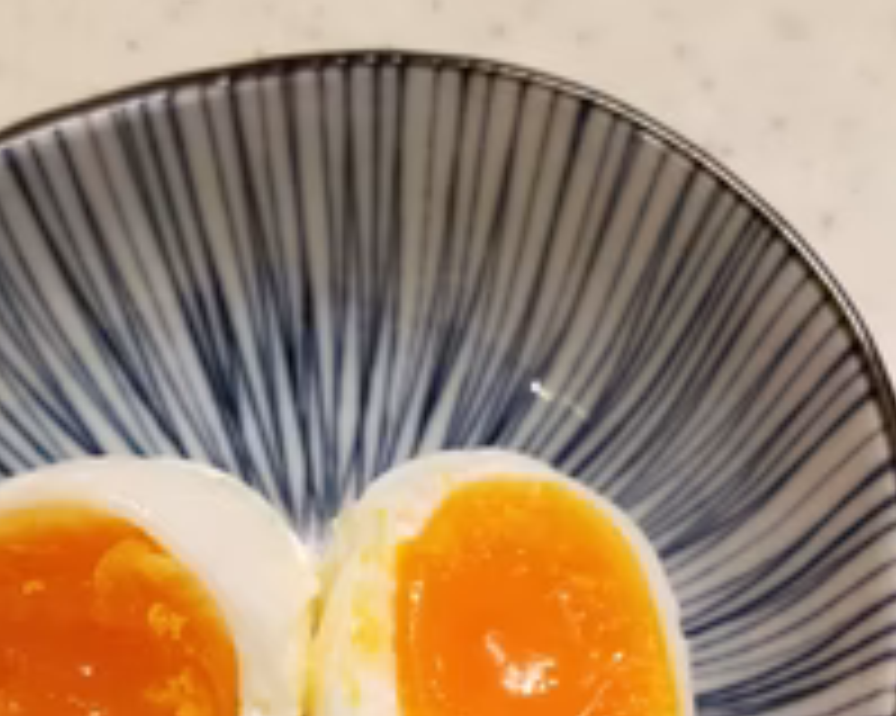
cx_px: 279
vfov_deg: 27.8
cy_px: 725
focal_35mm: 51
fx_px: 1352
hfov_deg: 36.2
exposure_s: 1/50
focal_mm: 4.25
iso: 160
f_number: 1.7
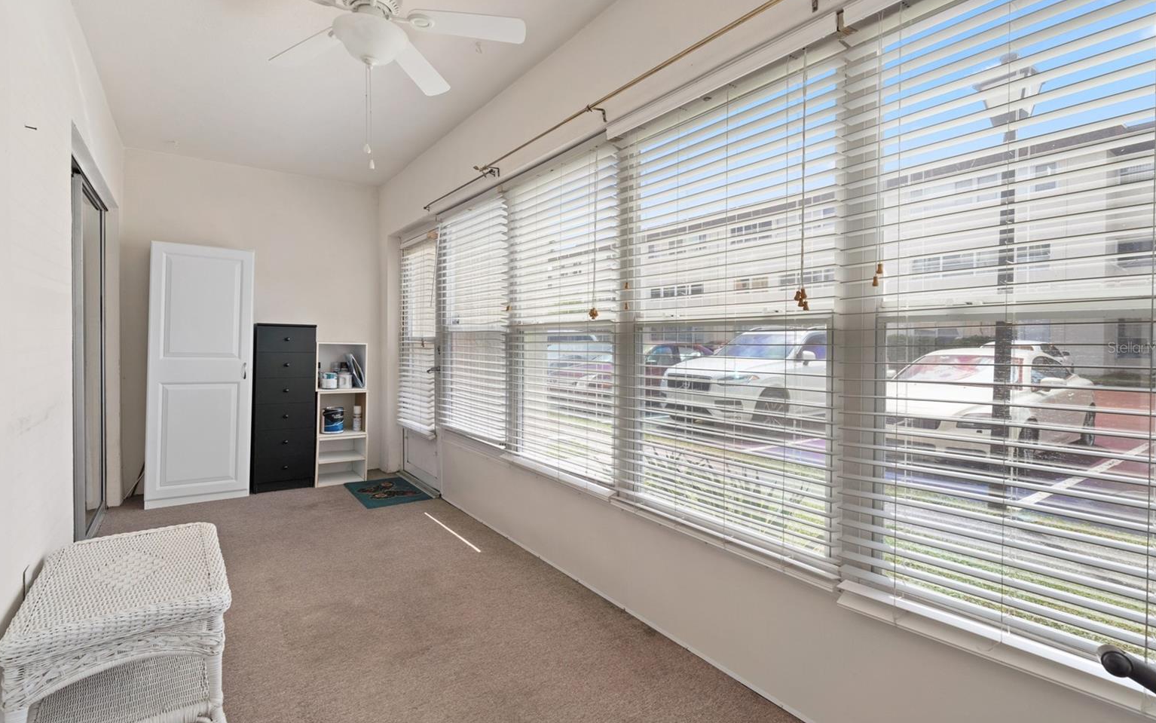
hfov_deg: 94.4
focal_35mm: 17
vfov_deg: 68.0
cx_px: 572
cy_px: 347
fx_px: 536
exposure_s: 1/10
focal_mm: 16
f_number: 9
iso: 250
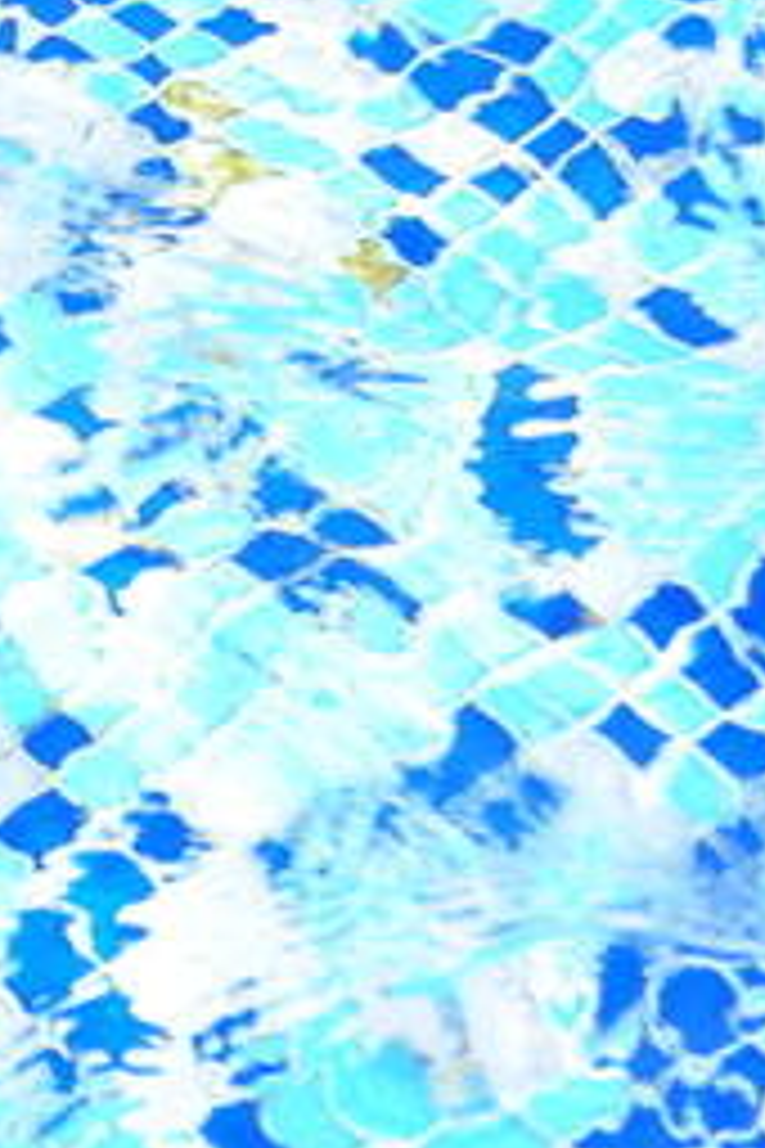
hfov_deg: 5.4
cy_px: 347
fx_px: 7681
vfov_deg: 8.5
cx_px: -1300
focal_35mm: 241
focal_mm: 40
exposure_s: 1/125
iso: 200
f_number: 3.8
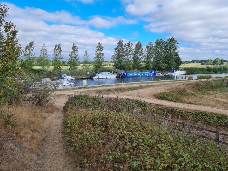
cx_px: 114
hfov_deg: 67.3
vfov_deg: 53.1
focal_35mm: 26
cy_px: 86
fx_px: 171
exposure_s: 1/1764
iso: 50
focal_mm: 5.4
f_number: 1.8
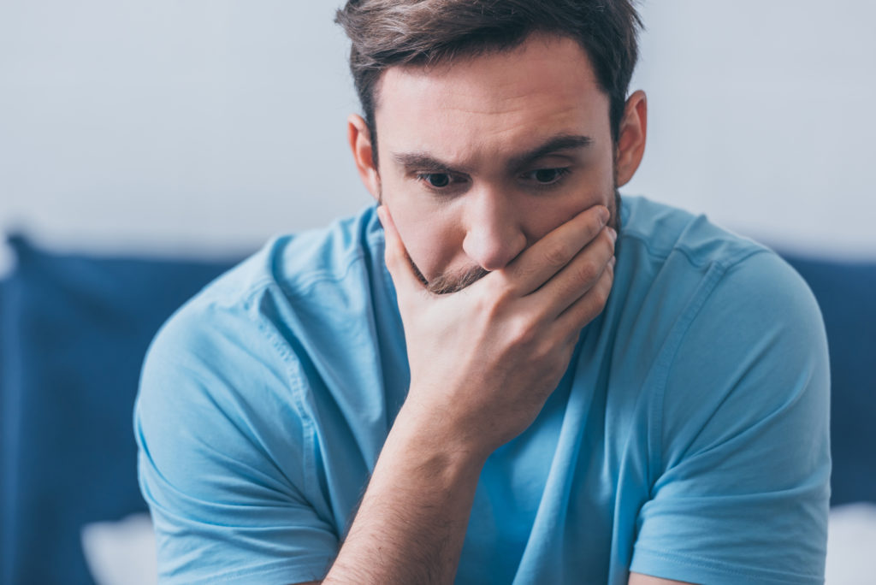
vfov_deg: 6.9
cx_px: 438
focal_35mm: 200
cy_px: 292
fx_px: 4869
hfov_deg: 10.3
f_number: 3.5
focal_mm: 200
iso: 200
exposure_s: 1/200
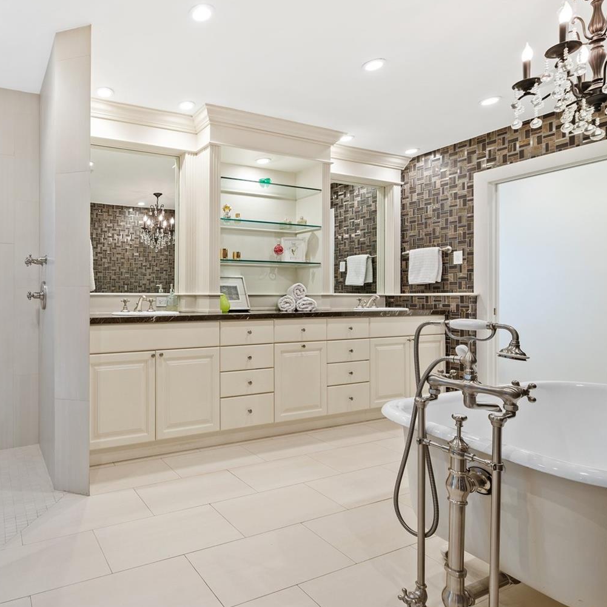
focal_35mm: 19
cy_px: 316
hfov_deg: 71.3
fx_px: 377
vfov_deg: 77.6
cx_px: 138
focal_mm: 14
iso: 200
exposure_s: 1/2
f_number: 8
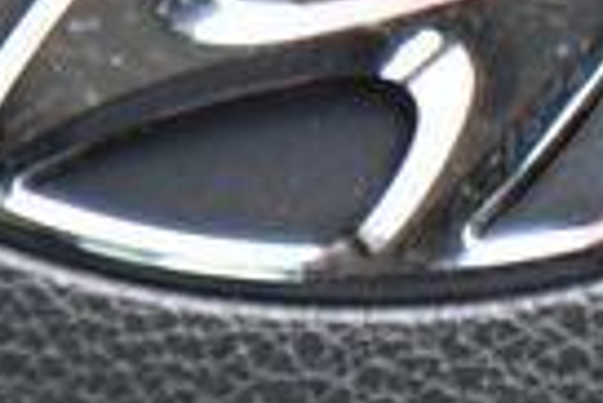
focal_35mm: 903
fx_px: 15141
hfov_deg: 2.2
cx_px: 2128
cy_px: 133
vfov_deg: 1.5
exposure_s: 1/30
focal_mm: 120
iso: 500
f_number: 4
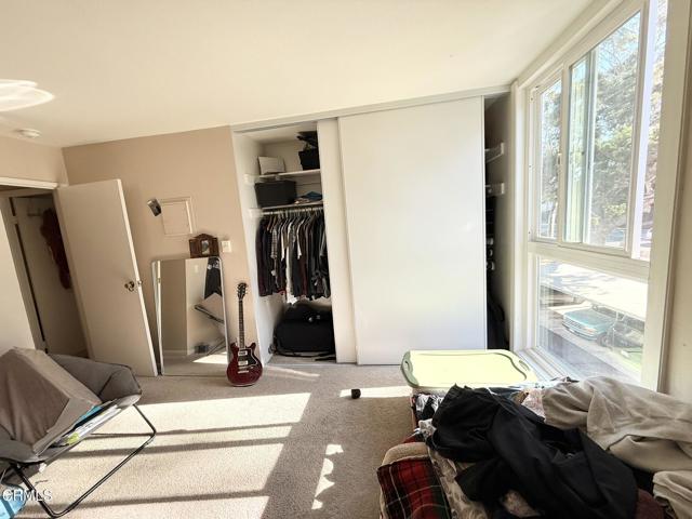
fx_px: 280
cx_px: 346
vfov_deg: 85.7
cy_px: 260
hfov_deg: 102.1
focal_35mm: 14
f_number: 2.2
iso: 50
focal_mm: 2.22
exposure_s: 1/133
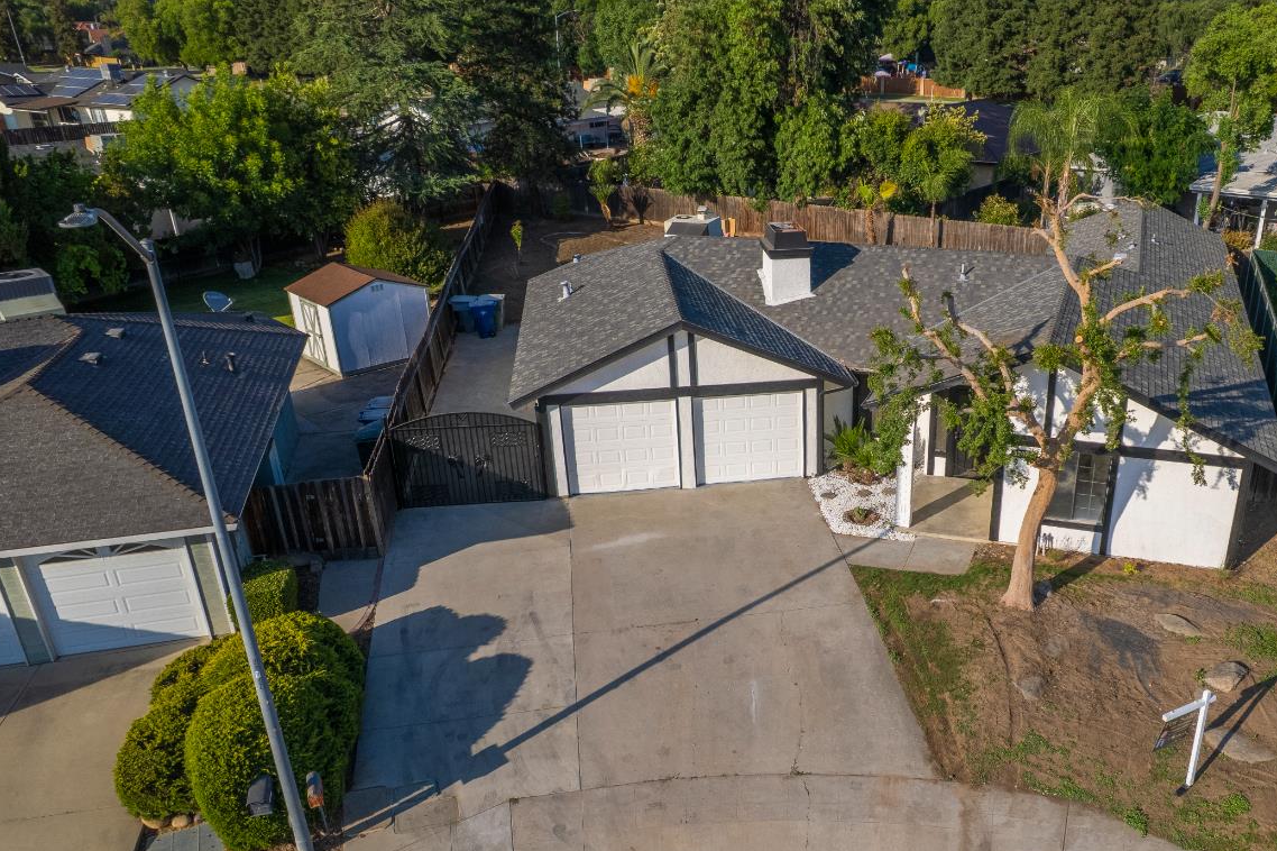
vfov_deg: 44.6
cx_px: 806
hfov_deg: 62.7
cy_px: 524
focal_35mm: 29
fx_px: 1028
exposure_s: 1/80
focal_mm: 8.38
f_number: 2.8
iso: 100
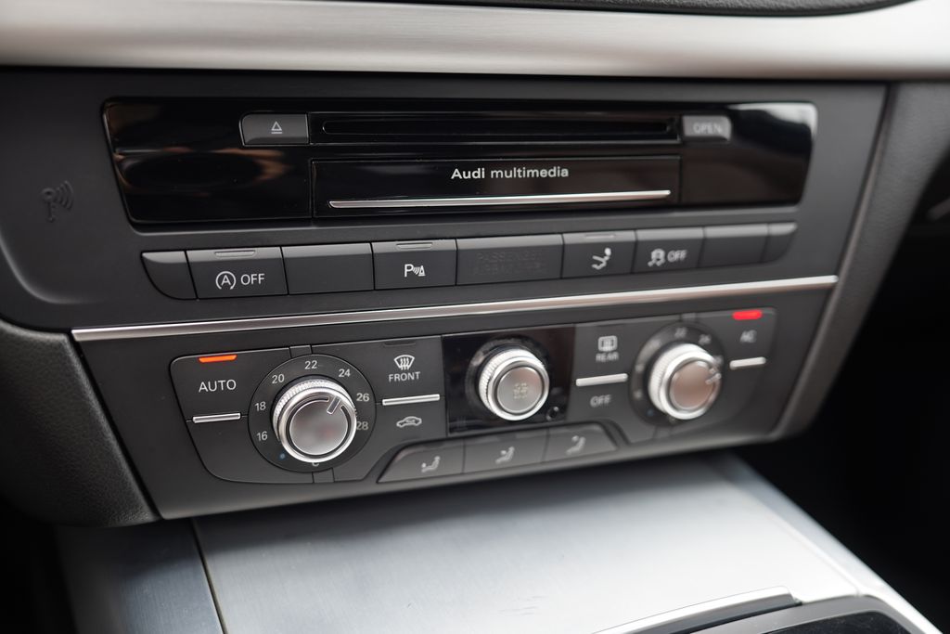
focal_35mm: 33
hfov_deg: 57.2
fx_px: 871
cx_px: 475
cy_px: 317
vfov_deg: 40.0
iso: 160
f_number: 2.8
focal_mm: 33
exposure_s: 1/40
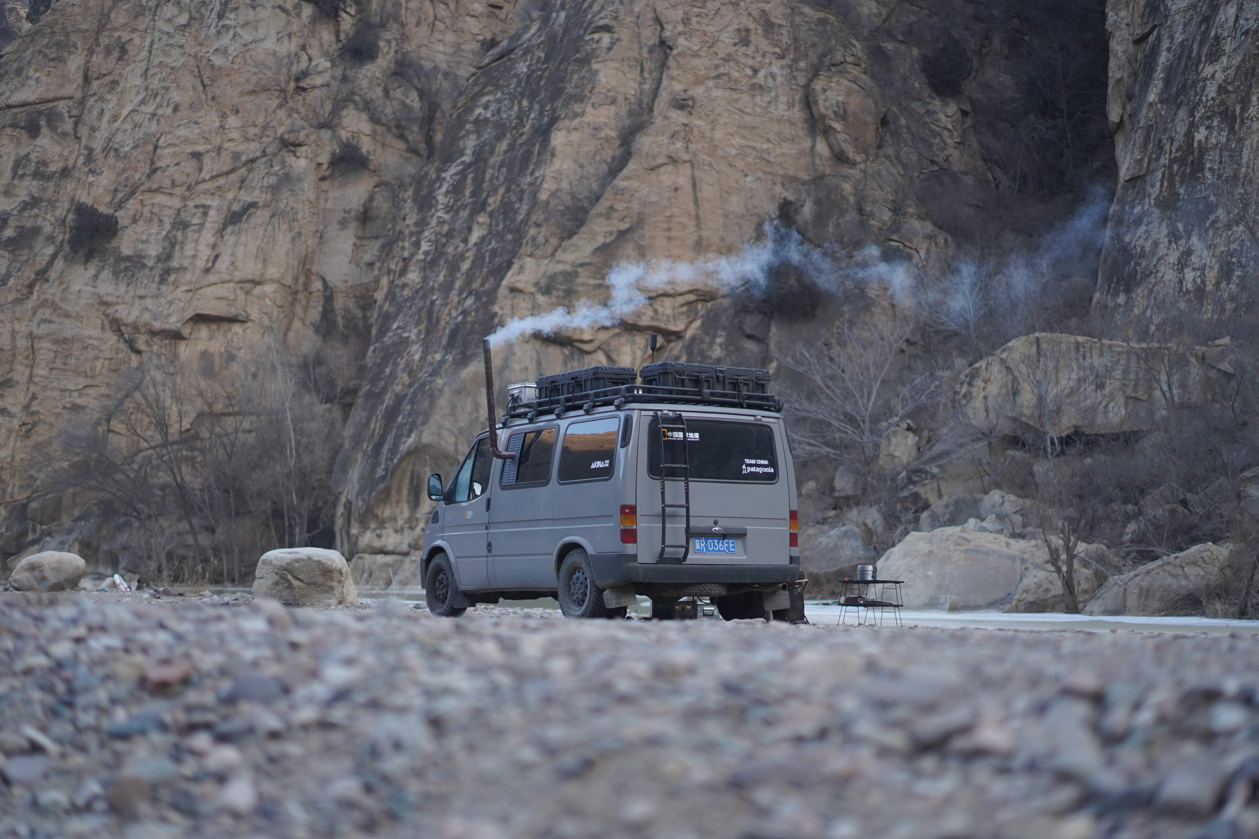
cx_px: 630
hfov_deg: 36.2
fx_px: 1923
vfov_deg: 24.6
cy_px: 420
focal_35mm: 55
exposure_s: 1/2500
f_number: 1.8
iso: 800
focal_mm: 55
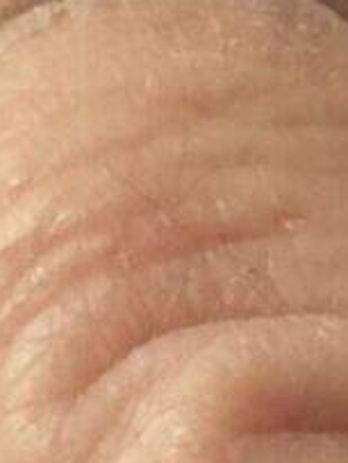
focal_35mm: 180
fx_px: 2413
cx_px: 926
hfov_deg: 7.5
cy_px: 940
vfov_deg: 10.1
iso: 320
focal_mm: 2.69
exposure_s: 1/53
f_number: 1.9
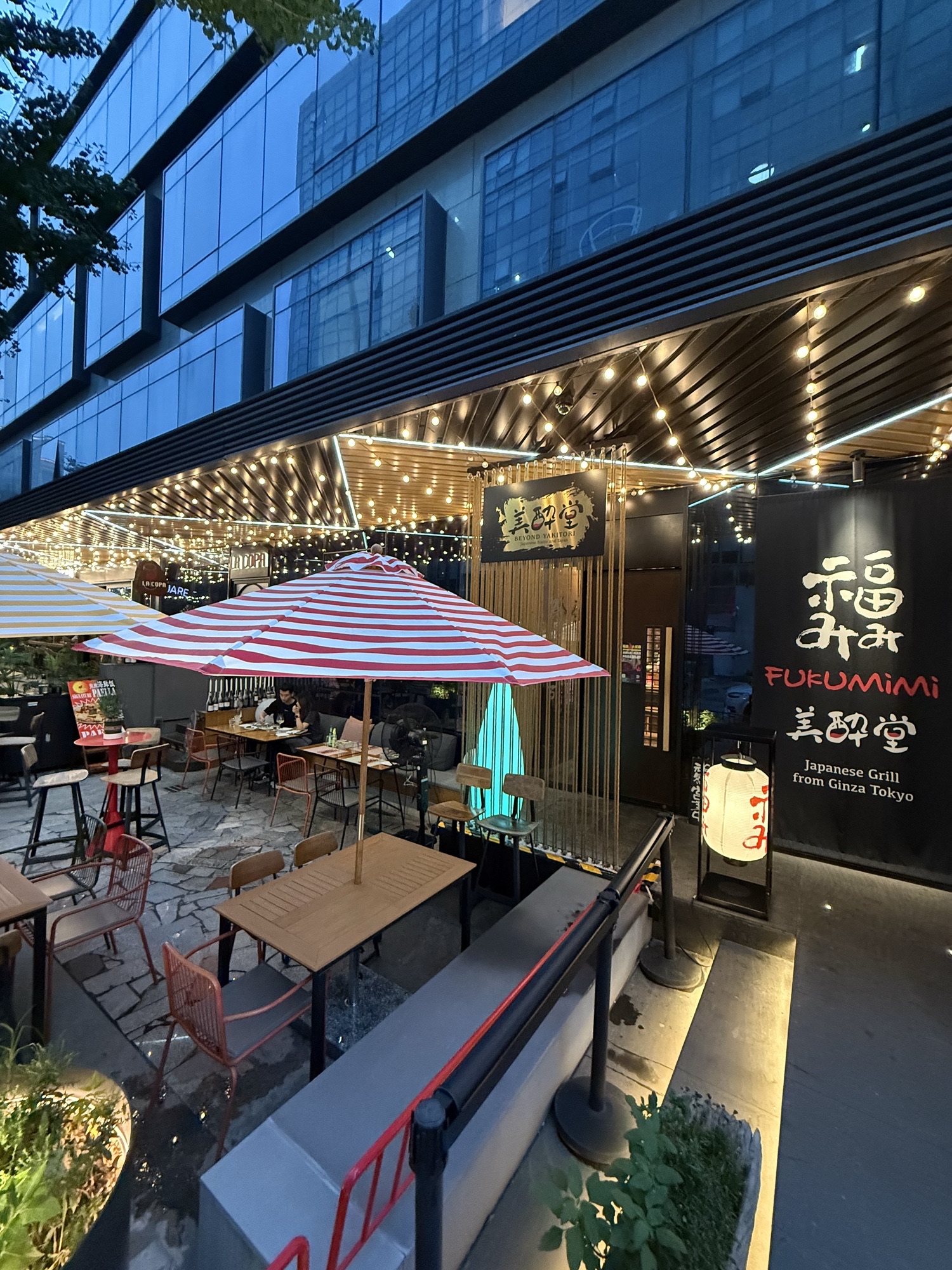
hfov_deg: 85.7
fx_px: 513
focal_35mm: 14
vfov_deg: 102.1
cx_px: 476
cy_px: 635
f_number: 2.2
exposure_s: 1/50
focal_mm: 2.22
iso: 800
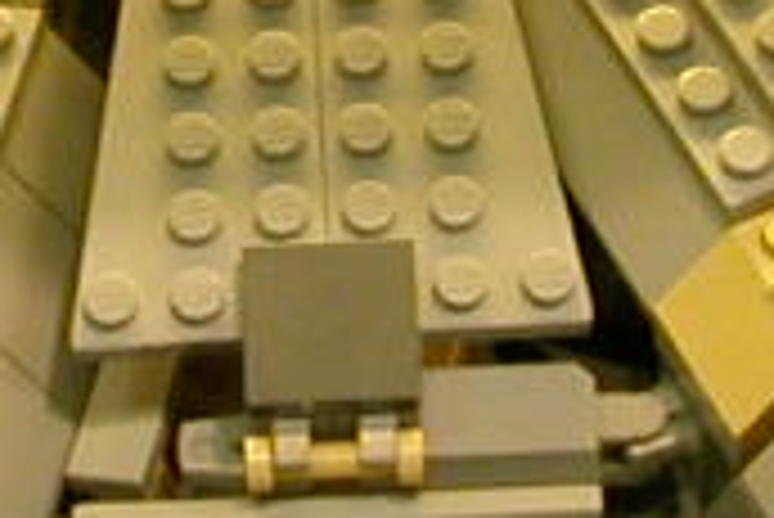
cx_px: 351
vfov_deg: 6.0
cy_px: -113
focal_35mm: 229
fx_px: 4928
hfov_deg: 9.0
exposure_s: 1/59.7
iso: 100
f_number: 2.7
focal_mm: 5.6
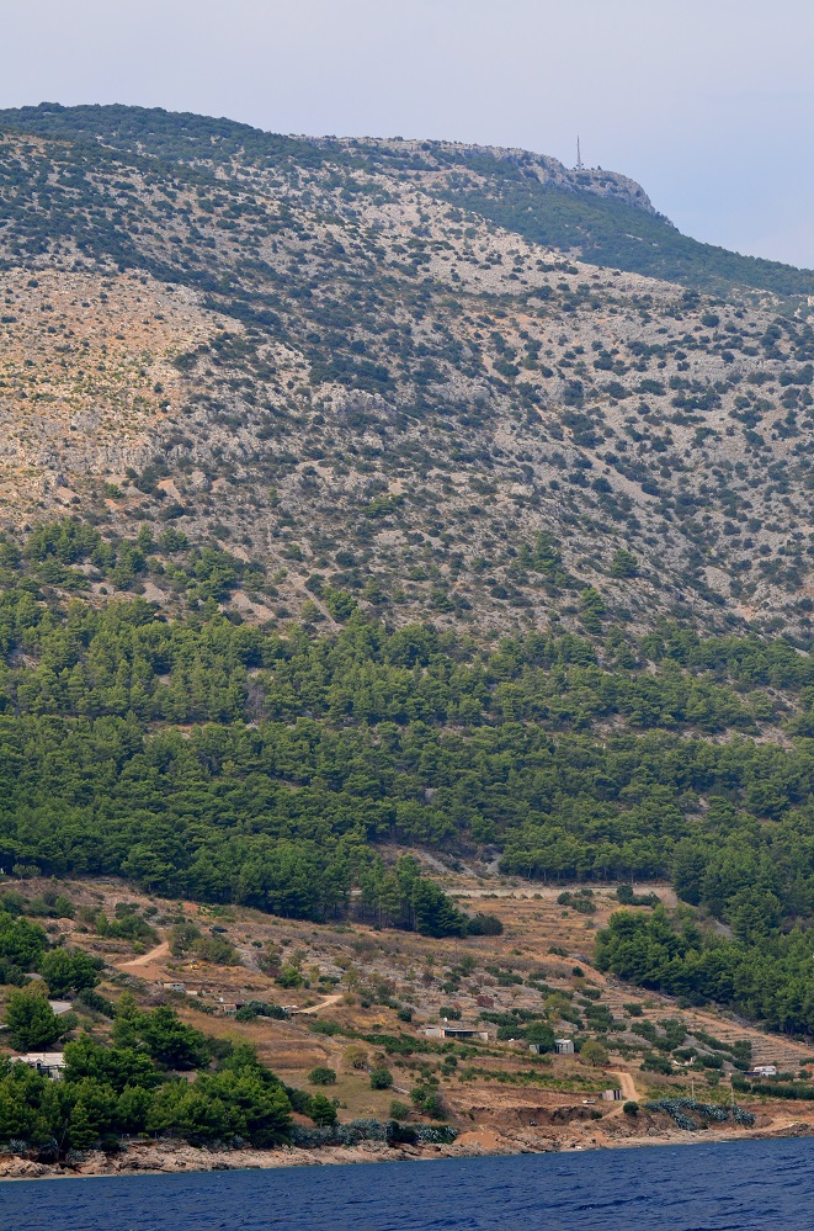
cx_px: 407
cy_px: 616
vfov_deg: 19.5
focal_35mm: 105
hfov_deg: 13.0
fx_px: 3580
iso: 400
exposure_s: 1/1600
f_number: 5.6
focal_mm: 70
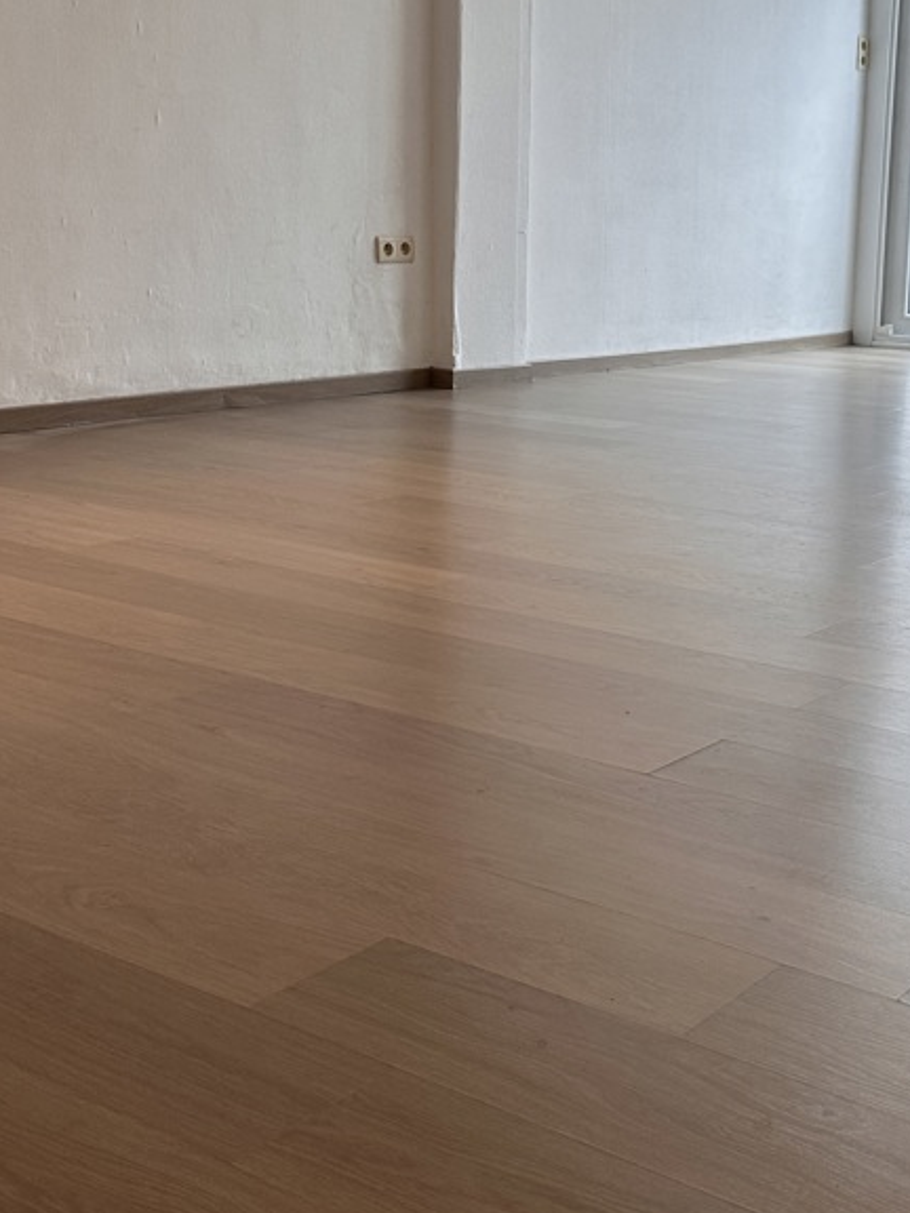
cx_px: 708
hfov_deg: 28.6
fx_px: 1753
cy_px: 453
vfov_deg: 37.9
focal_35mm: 50
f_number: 1.78
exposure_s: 1/100
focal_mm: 6.86
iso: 125
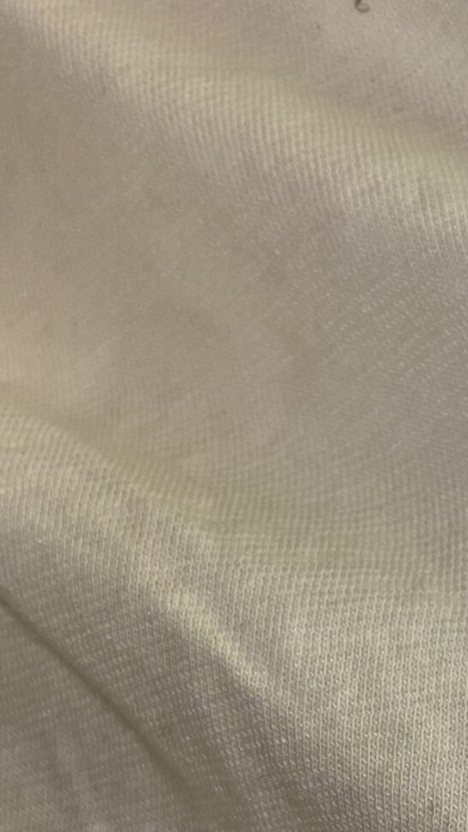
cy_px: 835
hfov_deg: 16.0
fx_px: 1654
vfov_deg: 26.7
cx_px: 385
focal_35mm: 75
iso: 32
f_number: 1.6
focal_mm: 5.96
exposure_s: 1/76
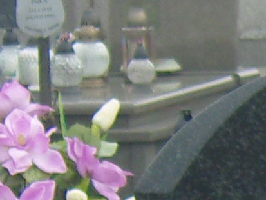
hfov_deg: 5.5
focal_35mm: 348
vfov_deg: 4.2
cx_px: 690
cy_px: 432
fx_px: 2675
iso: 100
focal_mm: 9.4
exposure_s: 1/500
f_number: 3.1
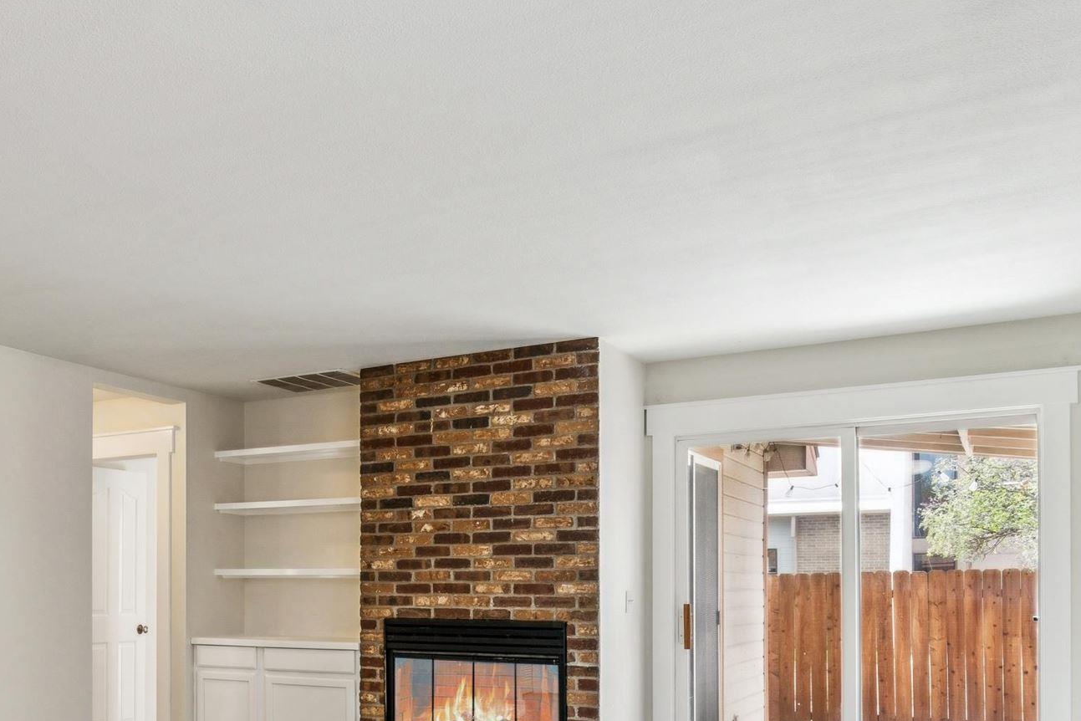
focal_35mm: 38
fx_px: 1148
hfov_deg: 43.2
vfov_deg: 33.8
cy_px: 582
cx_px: -2
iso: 400
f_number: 13
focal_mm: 16.1
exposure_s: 1/6
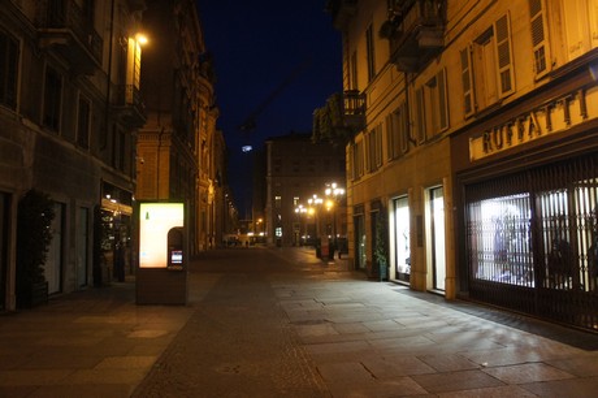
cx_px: 299
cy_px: 199
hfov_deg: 67.4
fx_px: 448
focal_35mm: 27
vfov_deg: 47.9
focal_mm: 18
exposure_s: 1/60
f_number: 3.5
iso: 1600
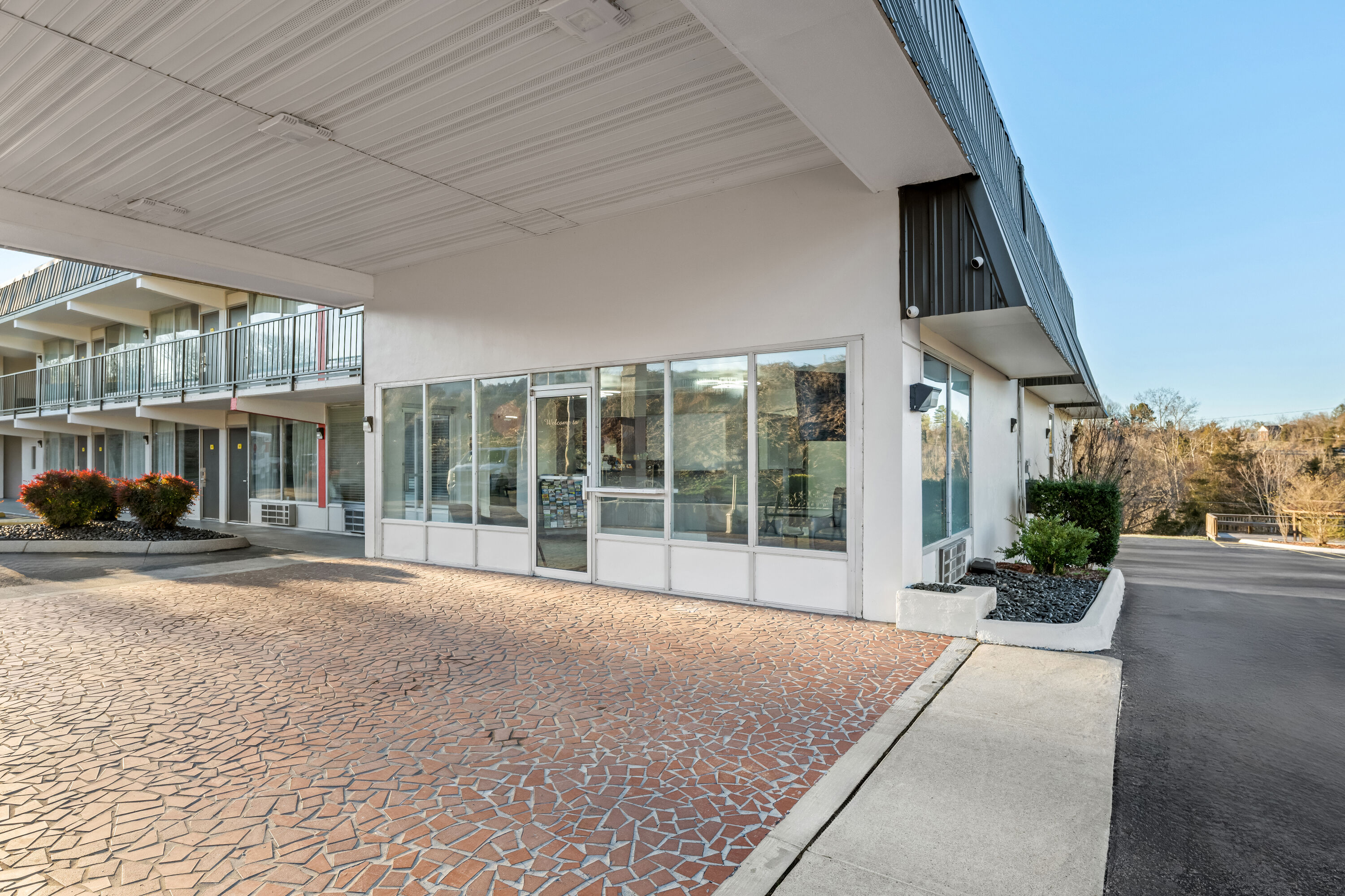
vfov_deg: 70.4
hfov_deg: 93.3
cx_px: 672
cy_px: 448
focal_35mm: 17
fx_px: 635
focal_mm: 17
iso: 250
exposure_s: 1/60
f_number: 8
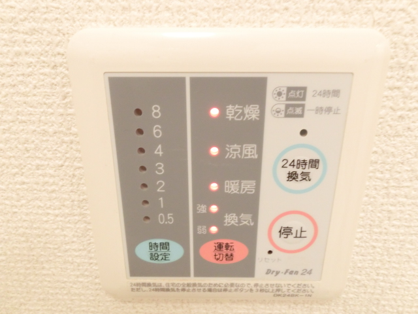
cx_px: 209
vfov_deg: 54.9
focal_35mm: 25
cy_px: 157
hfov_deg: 69.4
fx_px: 302
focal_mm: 4.4
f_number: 3.3
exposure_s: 1/20
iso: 800
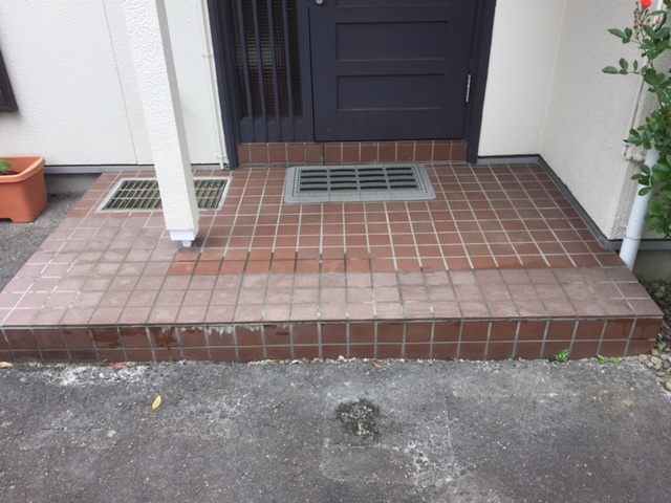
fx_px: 562
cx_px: 336
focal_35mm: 29
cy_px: 252
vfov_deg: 48.2
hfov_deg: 61.7
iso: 32
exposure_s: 1/265
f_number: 2.2
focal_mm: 4.15
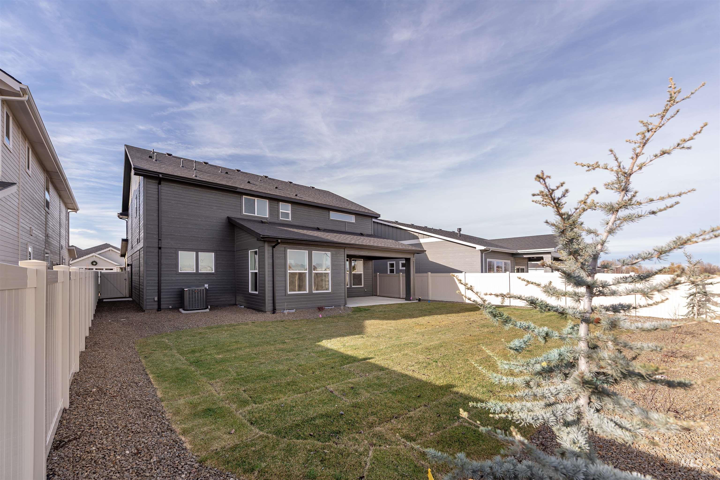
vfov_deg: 81.2
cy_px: 240
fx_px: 280
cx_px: 360
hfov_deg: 104.2
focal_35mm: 14
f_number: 4
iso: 100
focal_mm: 14
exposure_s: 1/320
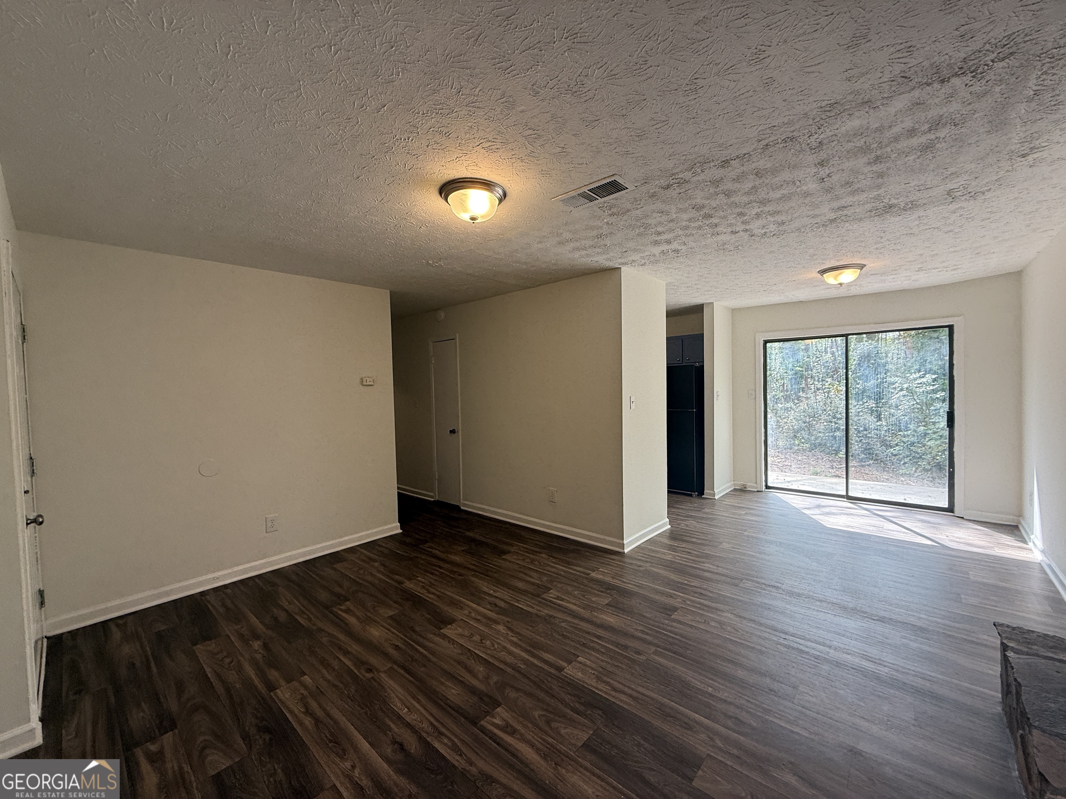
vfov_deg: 85.7
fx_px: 431
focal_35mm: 14
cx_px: 533
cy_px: 400
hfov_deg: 102.1
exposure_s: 1/99
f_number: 2.2
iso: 125
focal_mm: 2.22
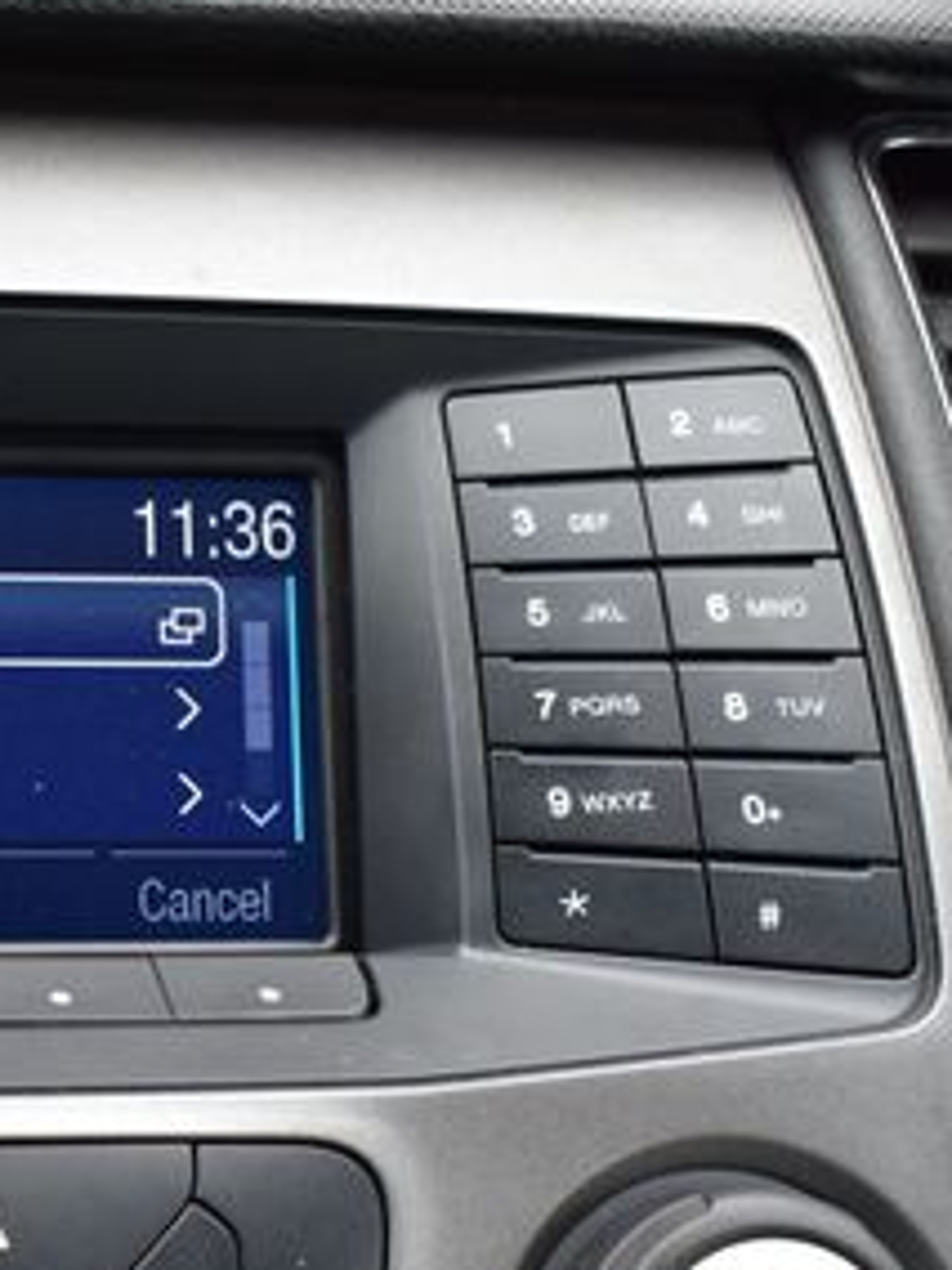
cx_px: -85
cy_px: 930
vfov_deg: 23.9
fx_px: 2973
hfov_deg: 17.6
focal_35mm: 81
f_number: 8
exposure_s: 1/50
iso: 400
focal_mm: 25
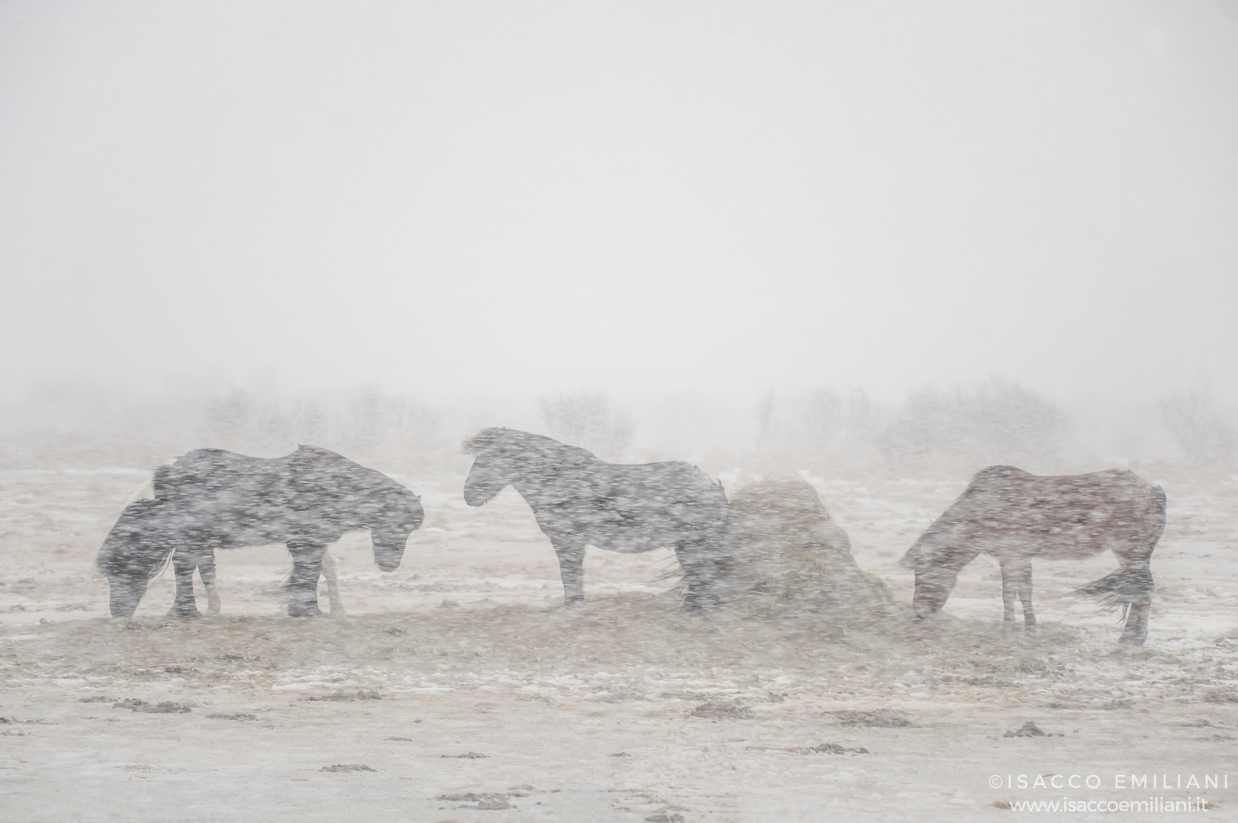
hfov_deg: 10.6
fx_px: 6700
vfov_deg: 7.0
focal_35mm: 195
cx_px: 619
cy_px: 412
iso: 640
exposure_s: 1/320
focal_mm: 195
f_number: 5.3
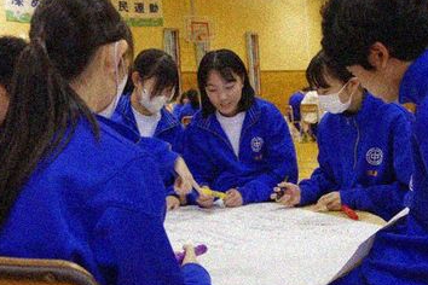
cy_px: 123
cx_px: 222
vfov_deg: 31.9
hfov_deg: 46.4
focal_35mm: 42
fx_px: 499
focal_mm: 20.63
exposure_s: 1/50
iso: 800
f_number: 3.5
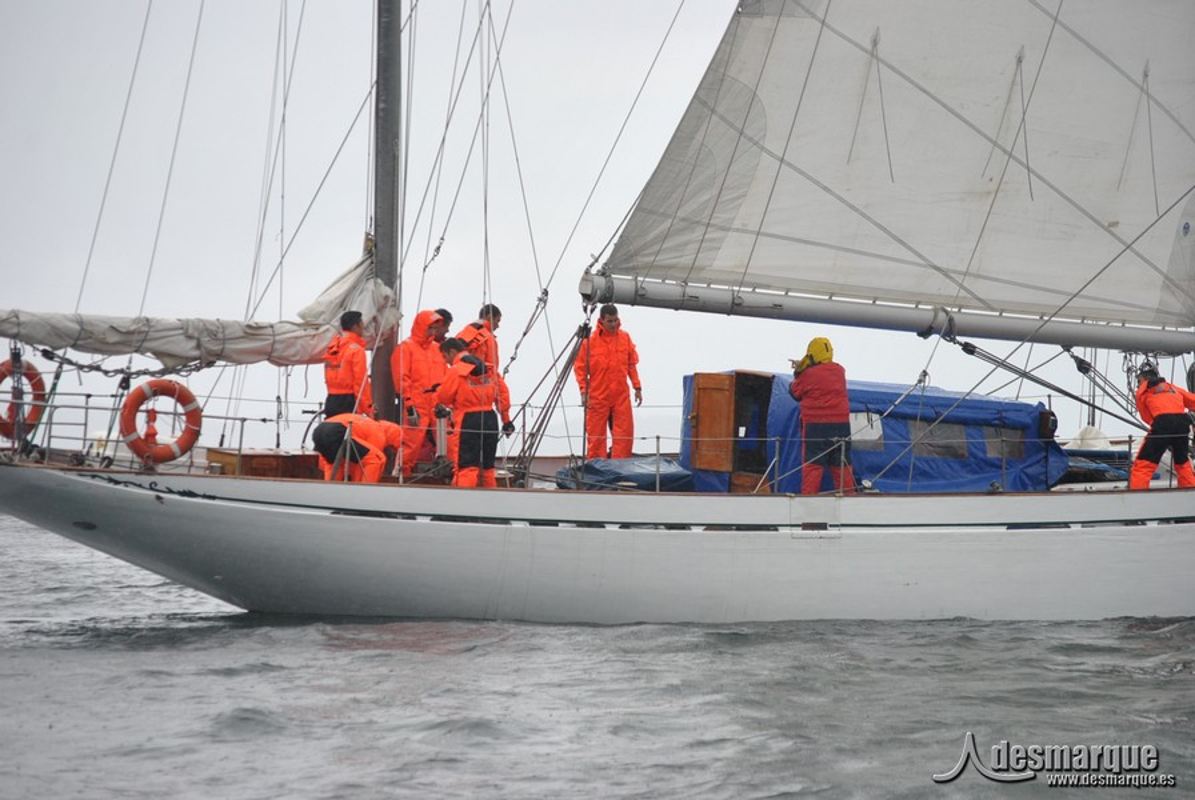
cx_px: 598
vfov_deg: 8.7
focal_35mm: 158
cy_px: 400
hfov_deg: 13.0
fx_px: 5235
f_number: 5.6
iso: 180
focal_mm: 105
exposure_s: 1/500
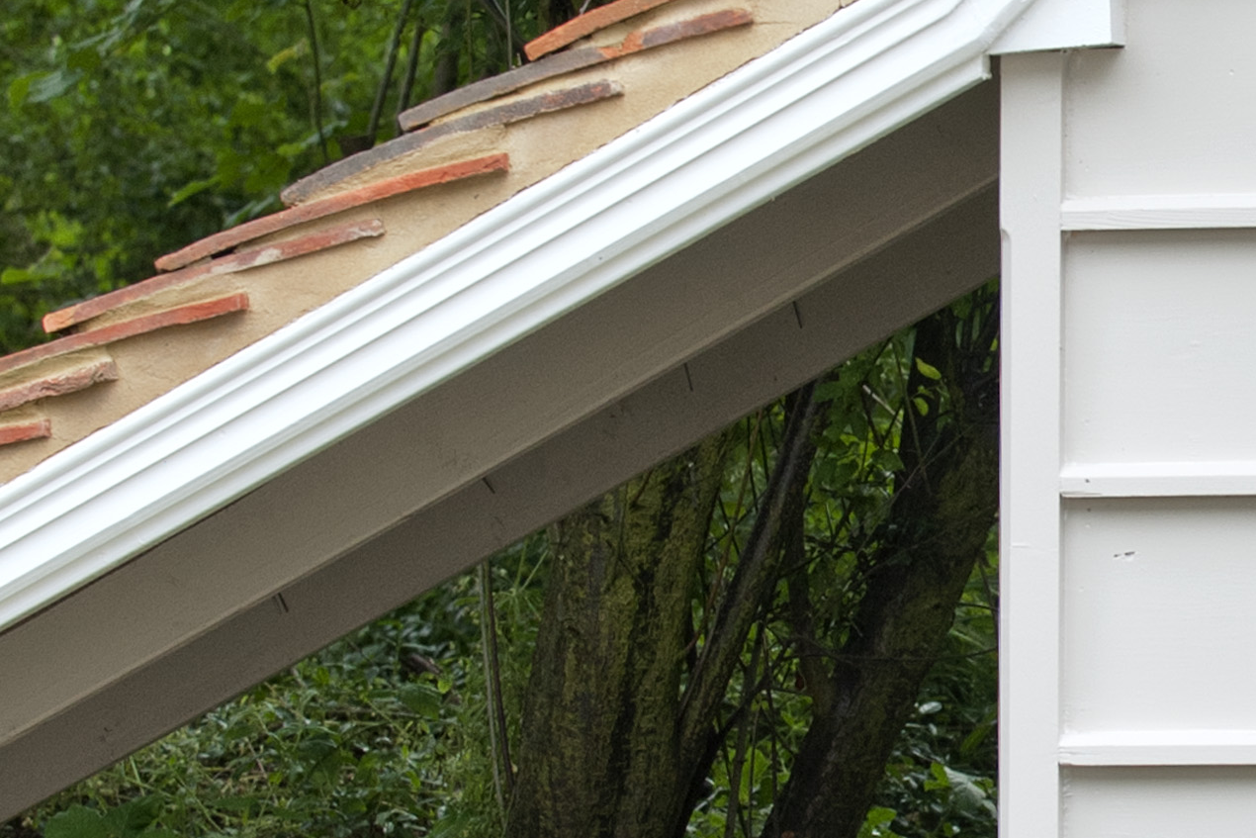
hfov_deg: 7.3
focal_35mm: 282
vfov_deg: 4.9
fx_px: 9839
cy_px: 544
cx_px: 1352
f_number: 6.3
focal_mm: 70
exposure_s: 1/320
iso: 400
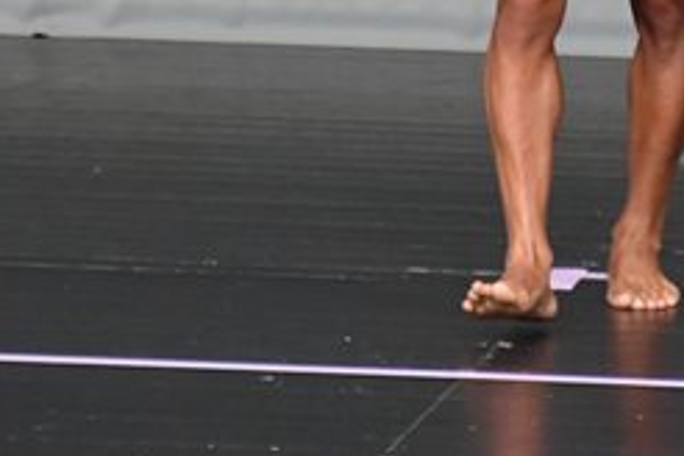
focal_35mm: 1418
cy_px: -217
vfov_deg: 1.0
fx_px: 26940
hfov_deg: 1.5
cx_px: 697
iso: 5000
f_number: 5.6
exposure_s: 1/400
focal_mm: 300
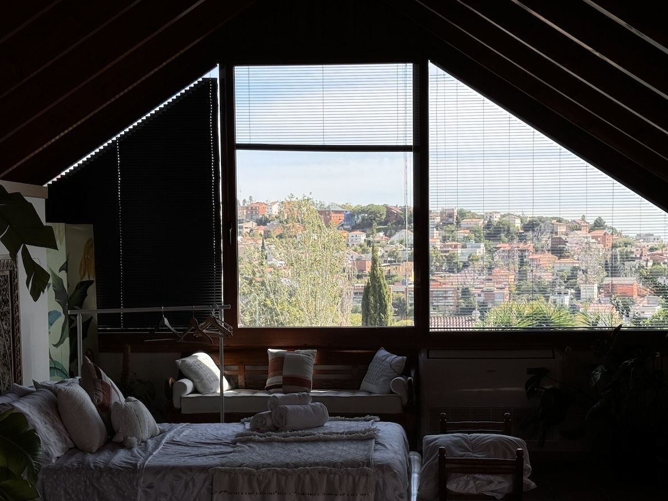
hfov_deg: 29.8
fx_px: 1254
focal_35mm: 65
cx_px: 355
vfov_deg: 22.5
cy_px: 322
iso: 64
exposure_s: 1/1094
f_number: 1.78
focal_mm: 6.76
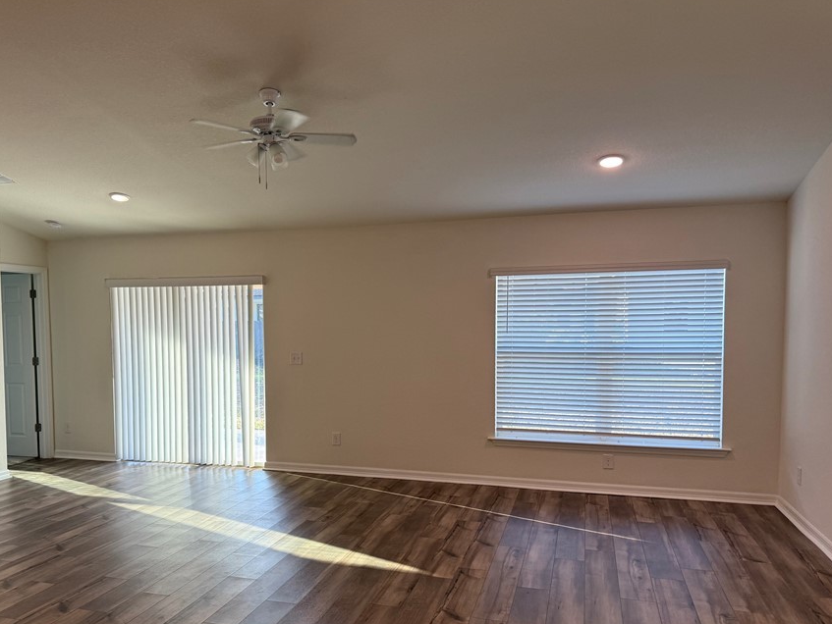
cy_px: 366
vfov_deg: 48.0
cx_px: 342
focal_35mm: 29
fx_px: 697
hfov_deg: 61.2
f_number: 1.78
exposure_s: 1/158
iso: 100
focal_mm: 6.76
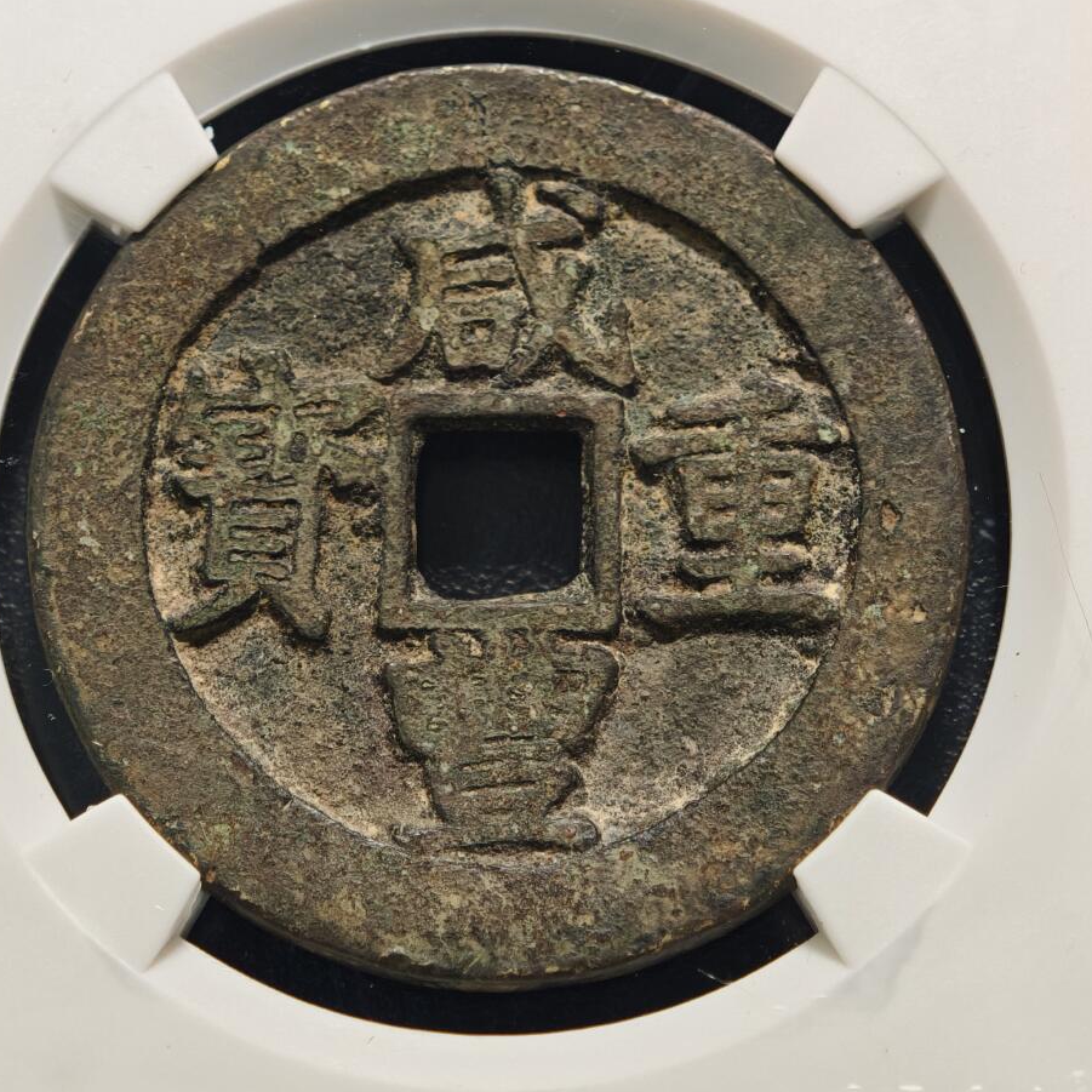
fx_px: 3783
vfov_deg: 16.4
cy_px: 304
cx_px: 492
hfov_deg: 16.4
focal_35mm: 106
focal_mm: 9
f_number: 2
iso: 640
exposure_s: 1/101
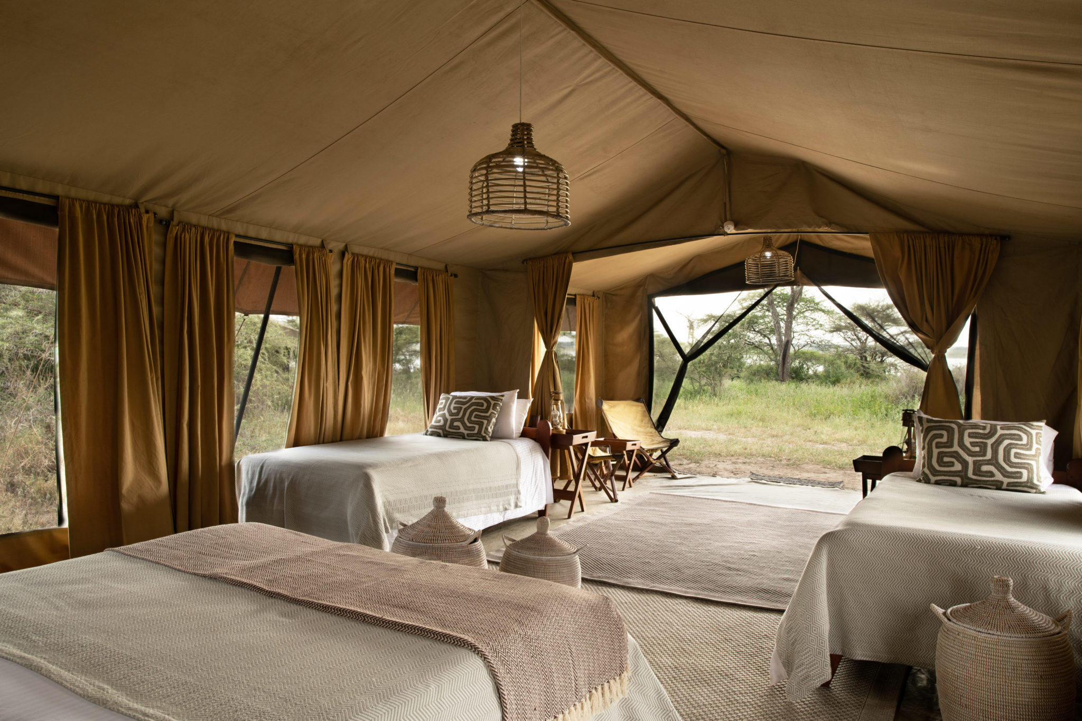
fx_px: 721
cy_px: 360
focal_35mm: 24
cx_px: 541
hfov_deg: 73.7
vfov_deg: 53.1
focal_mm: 24
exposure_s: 1/125
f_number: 11
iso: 400
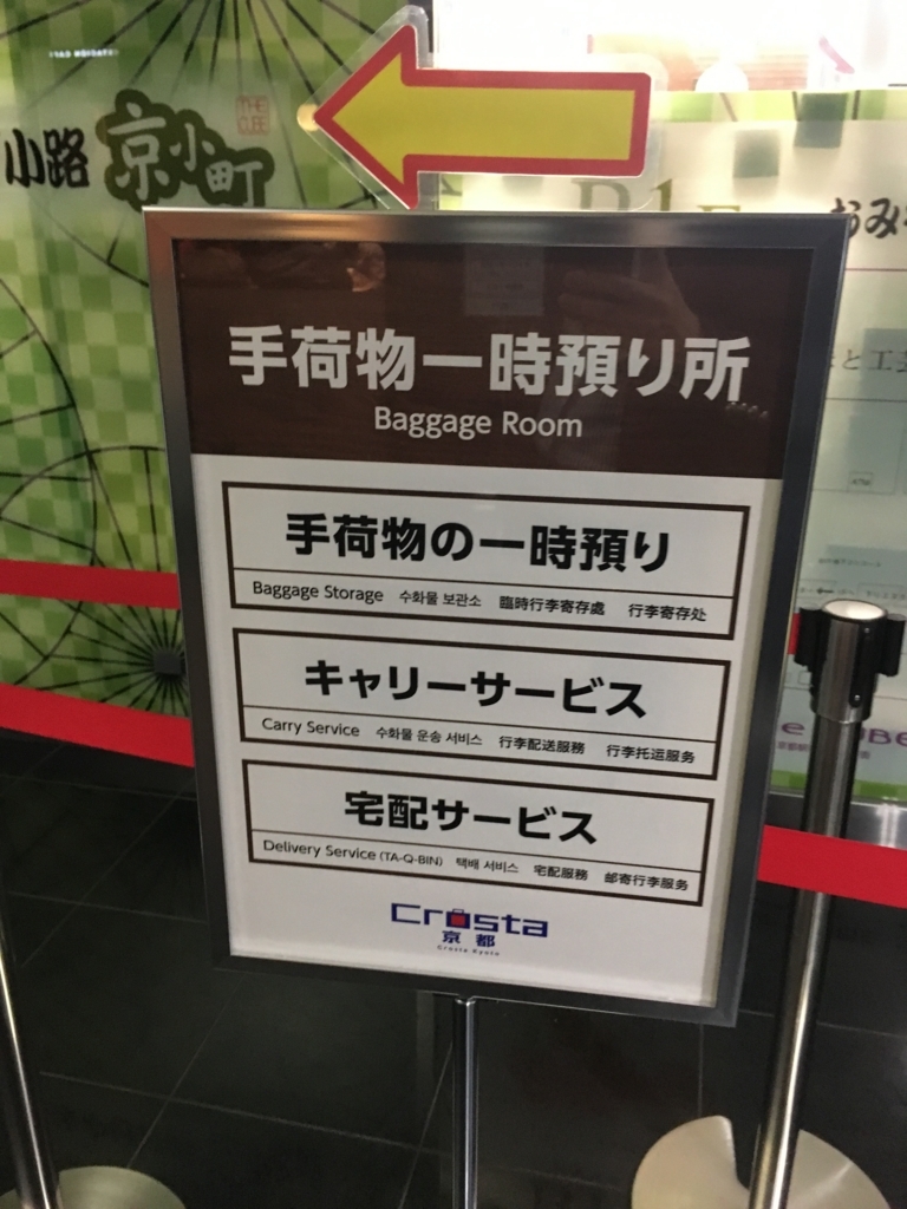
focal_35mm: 29
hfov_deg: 48.2
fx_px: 1013
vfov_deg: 61.7
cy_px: 604
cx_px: 454
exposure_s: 1/24
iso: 200
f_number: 2.2
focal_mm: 4.15
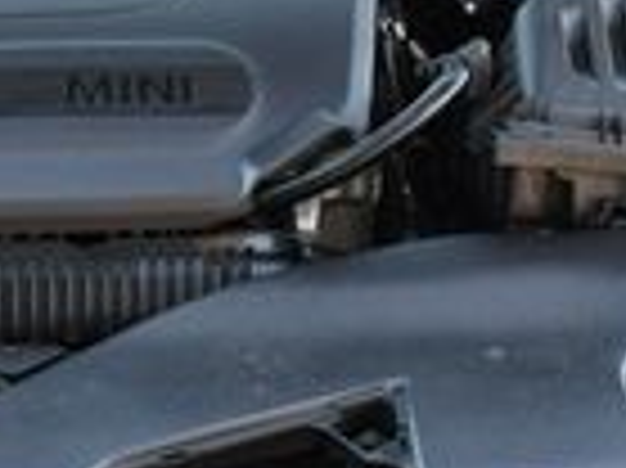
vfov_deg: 9.2
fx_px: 2891
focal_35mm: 160
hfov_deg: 12.4
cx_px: 275
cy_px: 400
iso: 640
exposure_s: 1/250
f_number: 3.5
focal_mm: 18
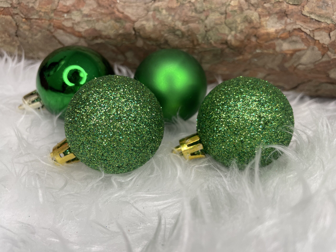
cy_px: 126
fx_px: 252
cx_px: 168
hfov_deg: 67.3
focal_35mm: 26
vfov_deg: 53.1
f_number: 1.6
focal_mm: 4.2
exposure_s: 1/100
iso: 64
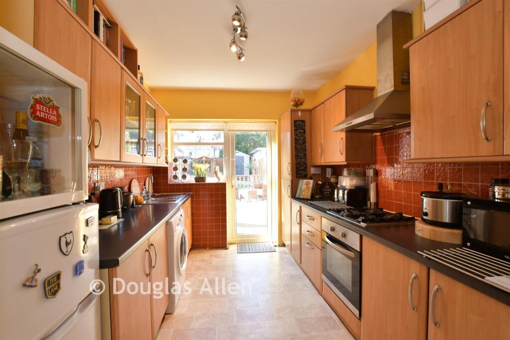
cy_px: 170
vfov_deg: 77.3
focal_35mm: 15
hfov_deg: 100.4
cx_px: 255
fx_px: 213
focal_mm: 10
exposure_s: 1/8
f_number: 8
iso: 125
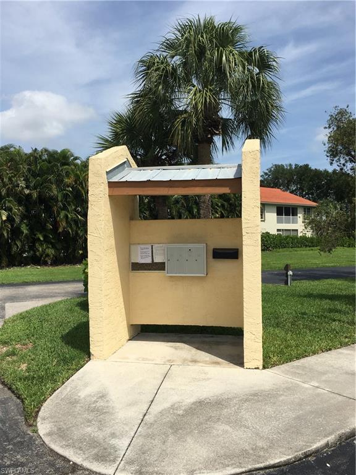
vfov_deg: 61.7
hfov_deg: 48.2
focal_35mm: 29
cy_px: 238
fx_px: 398
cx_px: 178
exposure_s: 1/2262
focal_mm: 4.15
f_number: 2.2
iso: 25
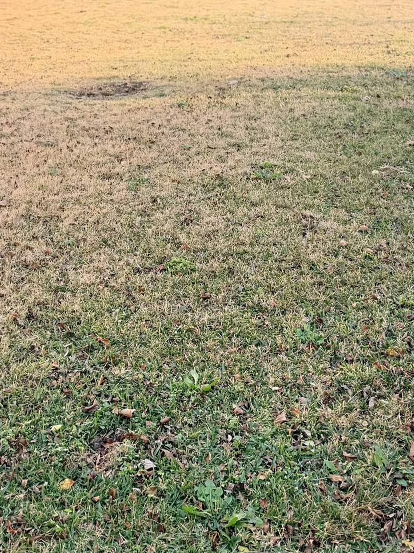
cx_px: 117
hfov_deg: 28.8
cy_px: -9
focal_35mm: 50
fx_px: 798
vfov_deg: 34.5
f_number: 1.78
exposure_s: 1/360
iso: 100
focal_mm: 6.76
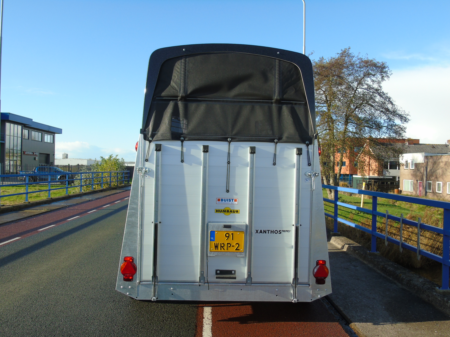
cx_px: 225
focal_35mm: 29
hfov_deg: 61.7
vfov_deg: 48.2
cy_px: 168
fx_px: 377
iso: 80
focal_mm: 5.2
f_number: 3.6
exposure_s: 1/400
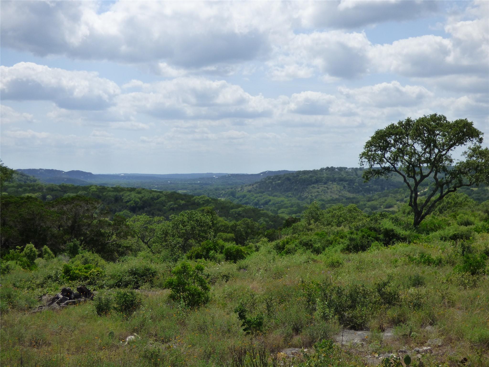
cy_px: 184
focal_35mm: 61
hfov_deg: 31.7
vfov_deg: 24.0
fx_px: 862
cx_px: 244
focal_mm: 10.34
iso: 160
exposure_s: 1/1600
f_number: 4.1
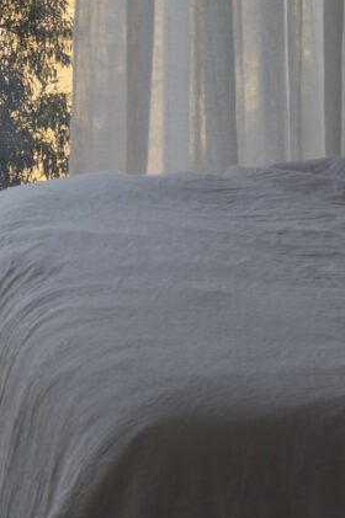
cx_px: -224
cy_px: -185
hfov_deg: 6.0
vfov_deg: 9.0
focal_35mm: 224
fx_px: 3225
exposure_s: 1/40
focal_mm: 46
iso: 200
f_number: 14
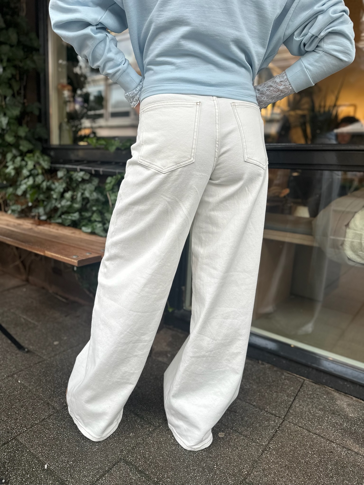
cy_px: 242
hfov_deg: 56.8
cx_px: 182
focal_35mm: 24
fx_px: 336
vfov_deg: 71.6
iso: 80
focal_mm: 6.86
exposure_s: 1/100
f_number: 1.78
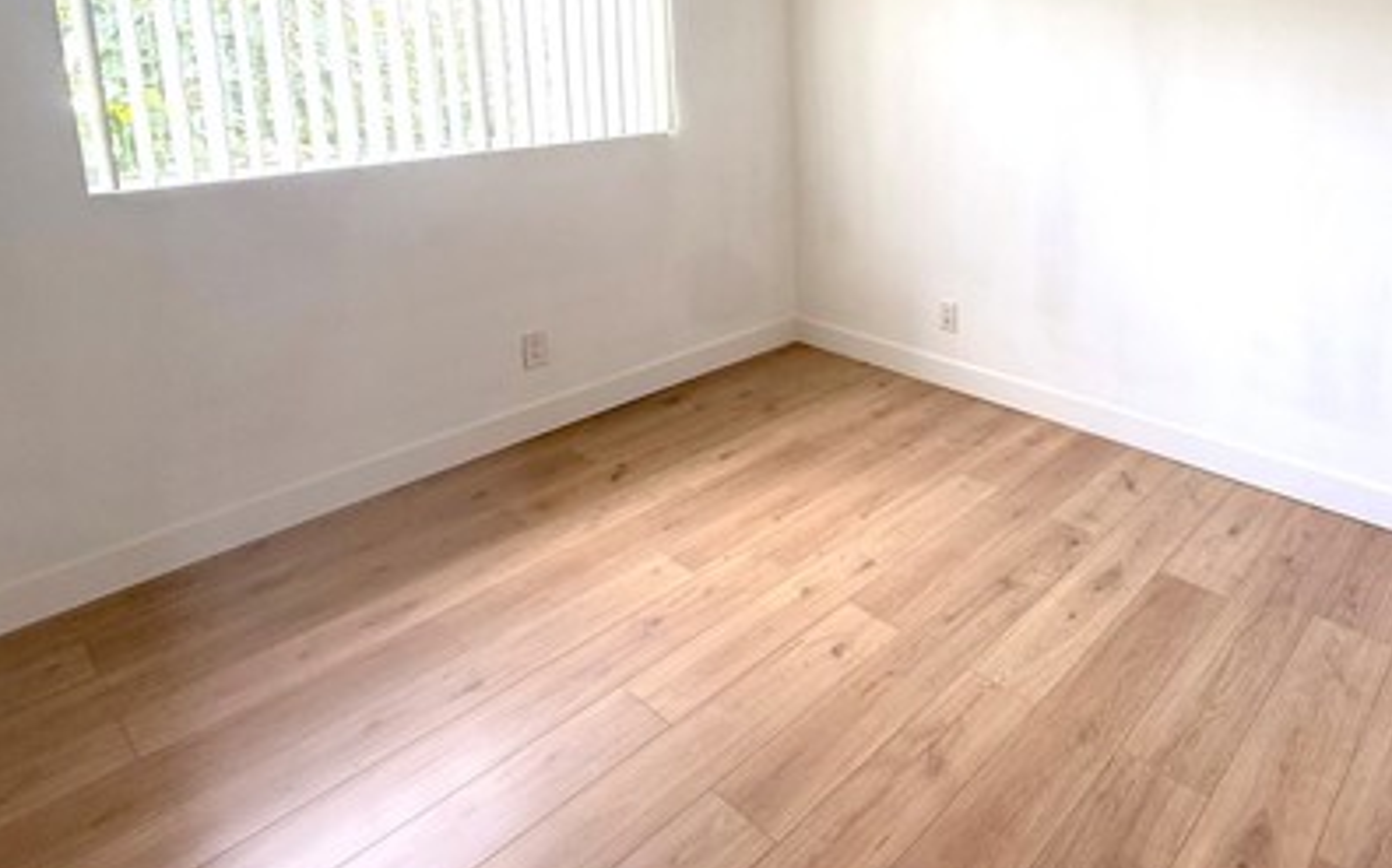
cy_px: 190
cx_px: 921
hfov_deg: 72.7
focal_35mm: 24
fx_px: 910
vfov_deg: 48.5
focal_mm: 2.22
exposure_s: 1/99
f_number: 2.2
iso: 100
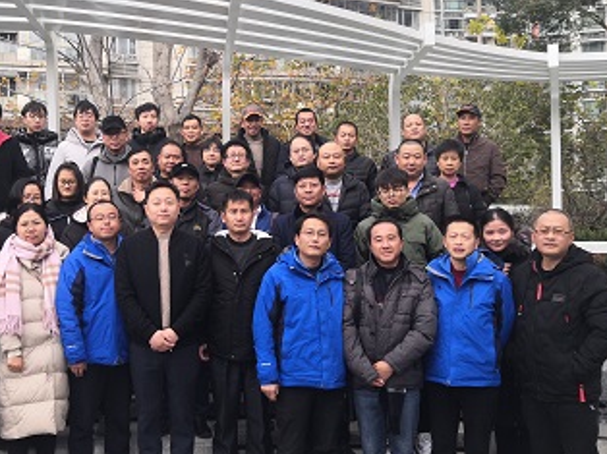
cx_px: 222
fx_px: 753
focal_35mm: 43
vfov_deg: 33.6
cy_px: 219
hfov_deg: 43.5
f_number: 1.8
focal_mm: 3.95
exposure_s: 1/255
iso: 50
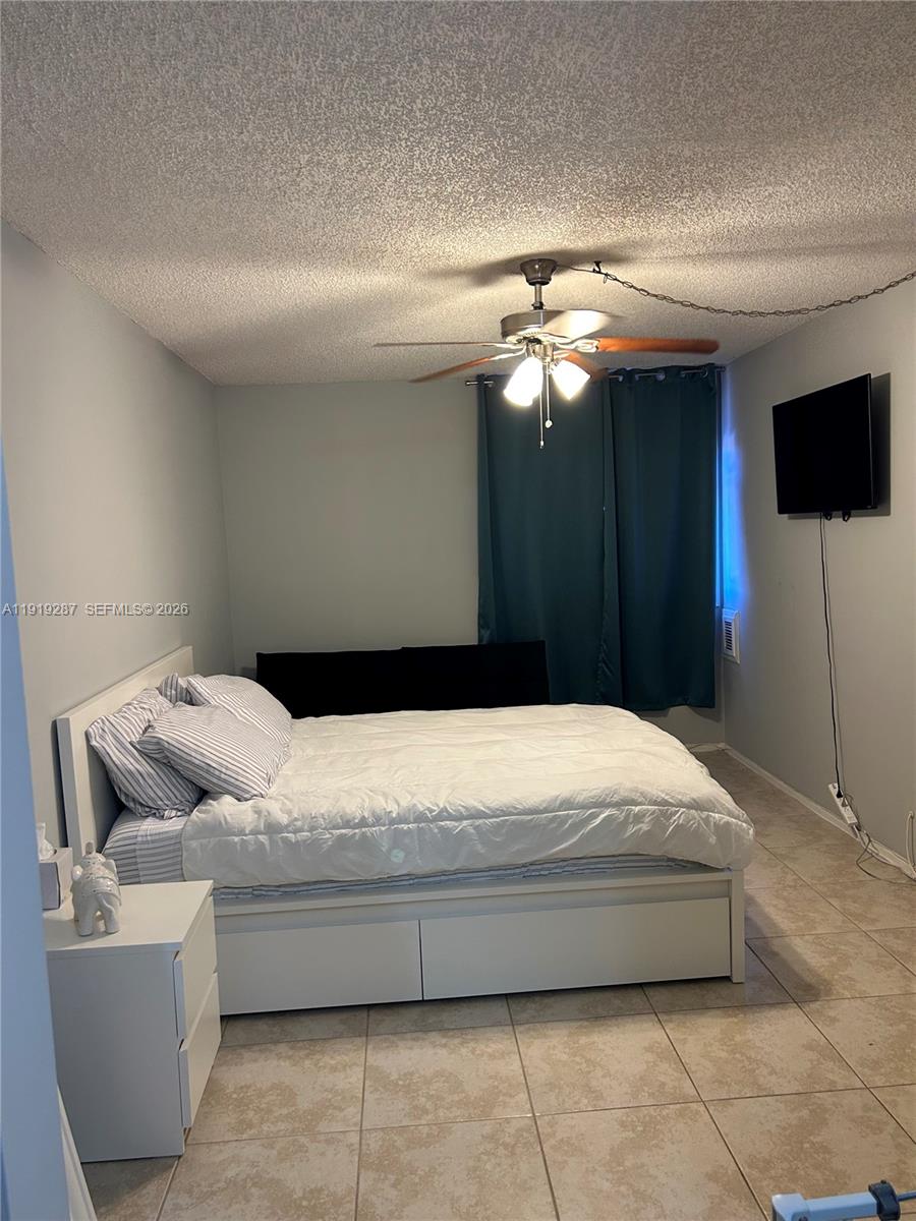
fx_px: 917
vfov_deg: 67.3
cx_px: 458
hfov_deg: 53.1
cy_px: 610
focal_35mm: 26
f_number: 1.5
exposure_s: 1/60
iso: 125
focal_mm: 5.7
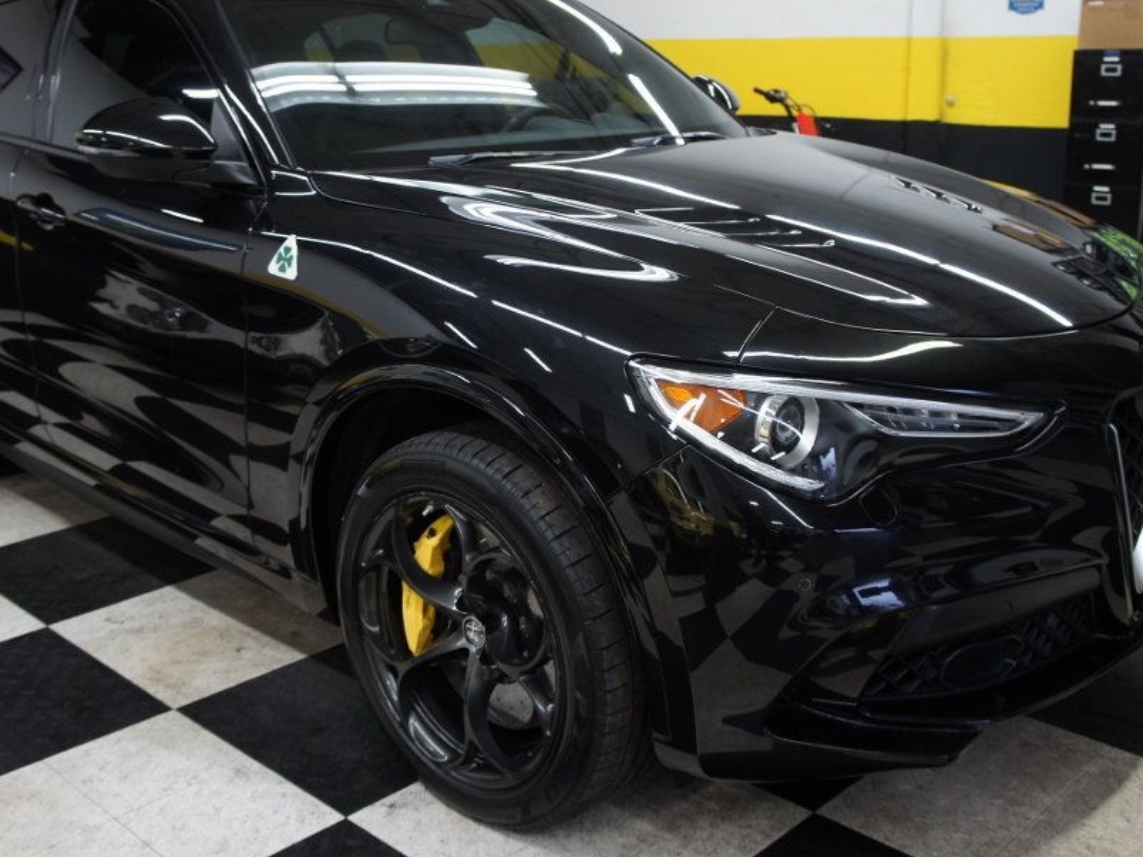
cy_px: 384
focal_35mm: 39
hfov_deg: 48.3
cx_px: 530
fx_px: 1275
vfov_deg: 37.1
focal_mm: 21
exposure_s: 1/40
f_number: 4
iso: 400
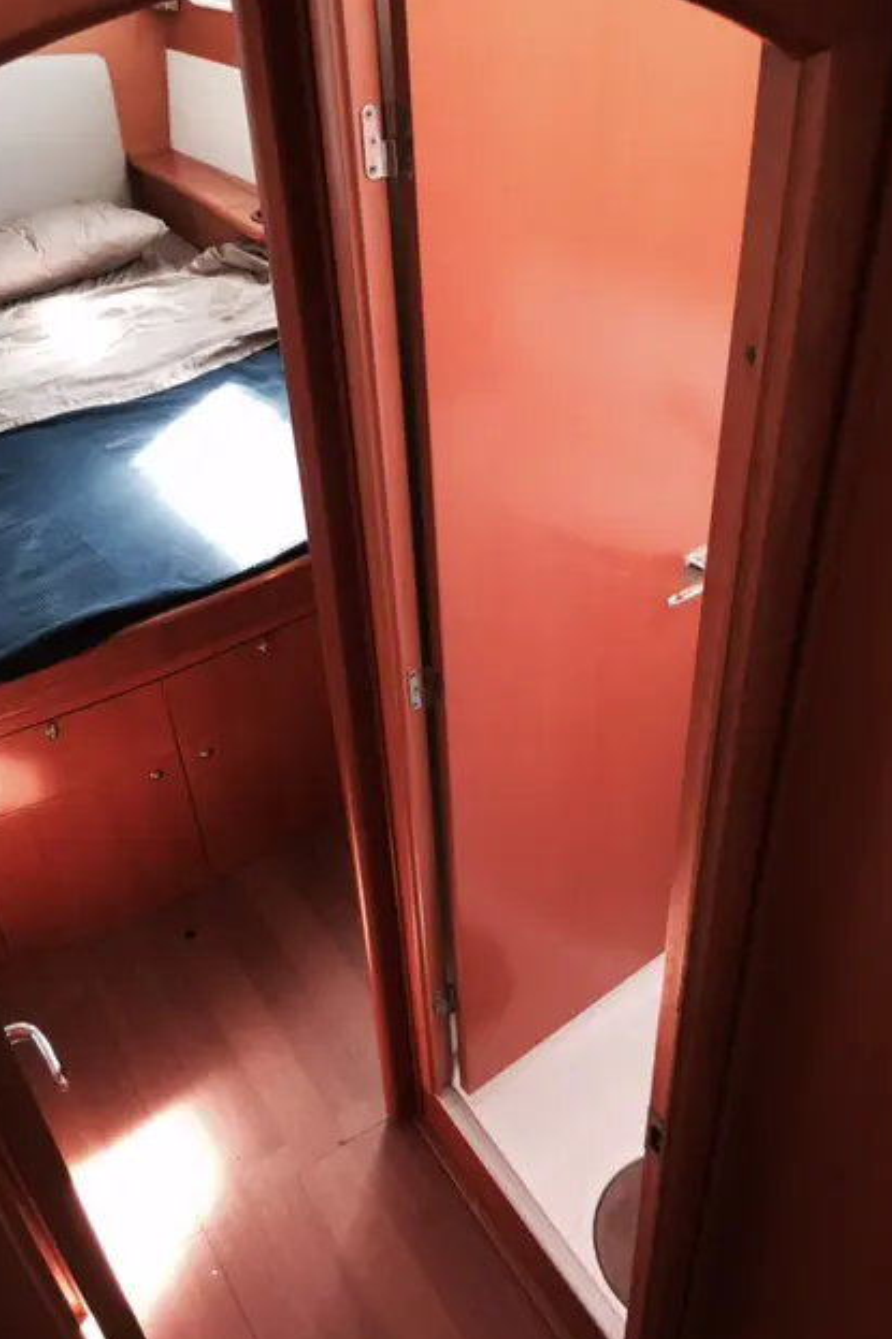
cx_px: 398
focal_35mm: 31
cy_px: 681
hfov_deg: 42.2
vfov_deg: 60.3
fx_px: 1153
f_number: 2.2
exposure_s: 1/30
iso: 100
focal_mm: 4.15
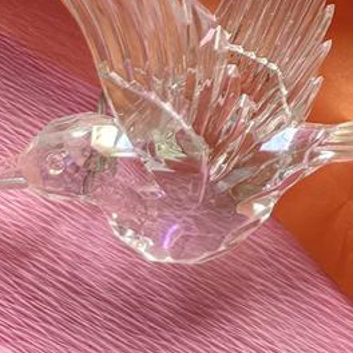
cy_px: -435
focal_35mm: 161
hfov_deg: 9.9
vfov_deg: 9.8
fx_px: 1857
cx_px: 773
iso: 64
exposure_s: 1/157
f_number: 1.78
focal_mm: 6.86
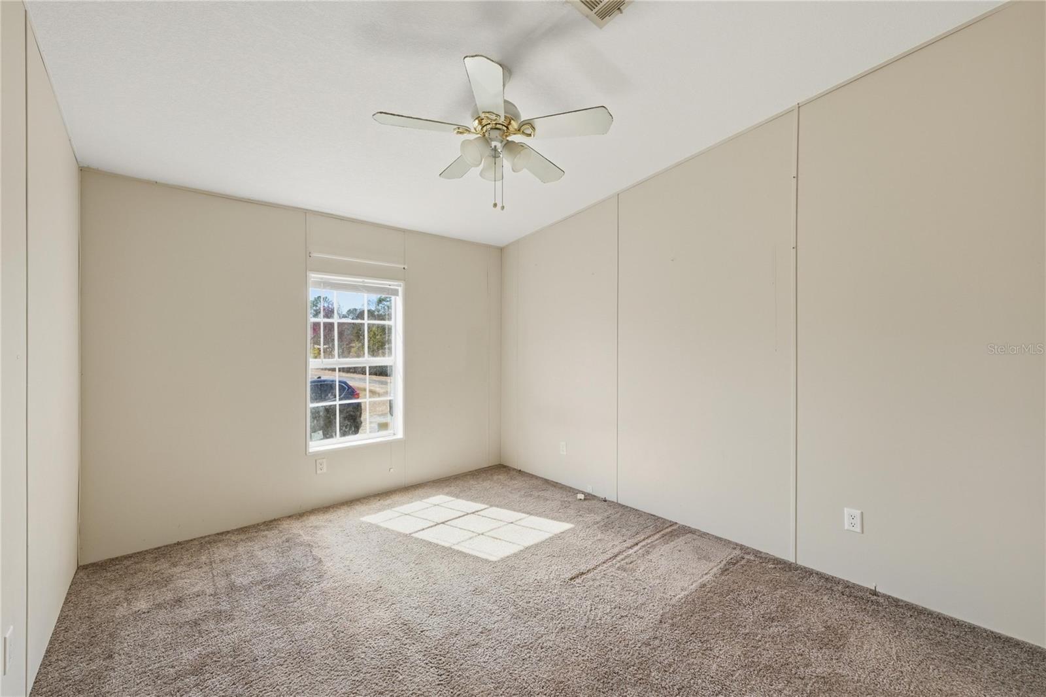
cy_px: 348
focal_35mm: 14
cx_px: 523
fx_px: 407
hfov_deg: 104.3
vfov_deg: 81.2
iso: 400
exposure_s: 1/4000
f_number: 8
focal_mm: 14
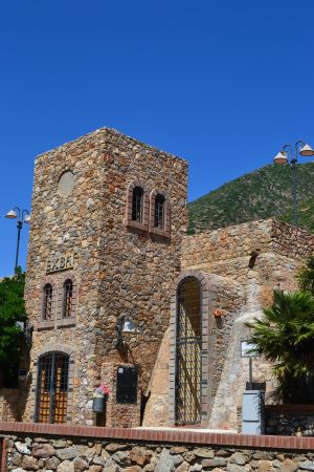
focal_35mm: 48
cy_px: 236
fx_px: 628
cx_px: 157
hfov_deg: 28.1
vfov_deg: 41.1
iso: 320
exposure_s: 1/500
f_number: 11
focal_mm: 32
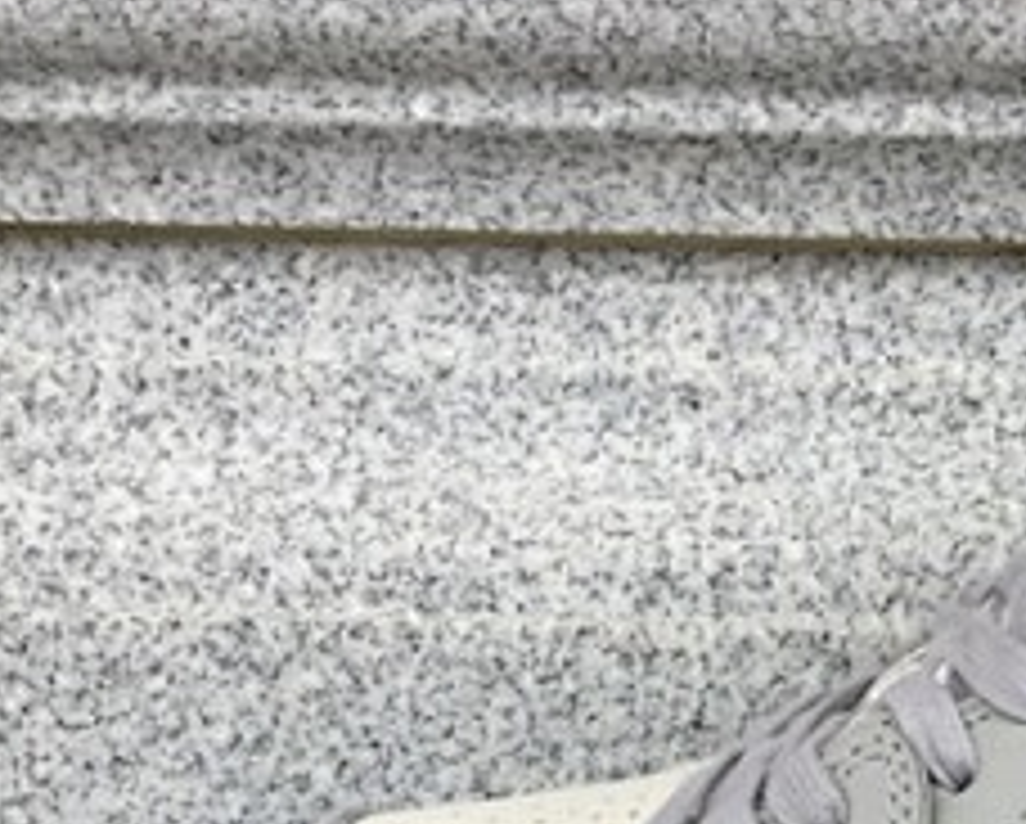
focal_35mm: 106
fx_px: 3223
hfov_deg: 17.4
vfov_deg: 13.8
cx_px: 1174
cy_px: 1171
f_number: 2.4
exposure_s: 1/252
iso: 25
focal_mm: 3.3
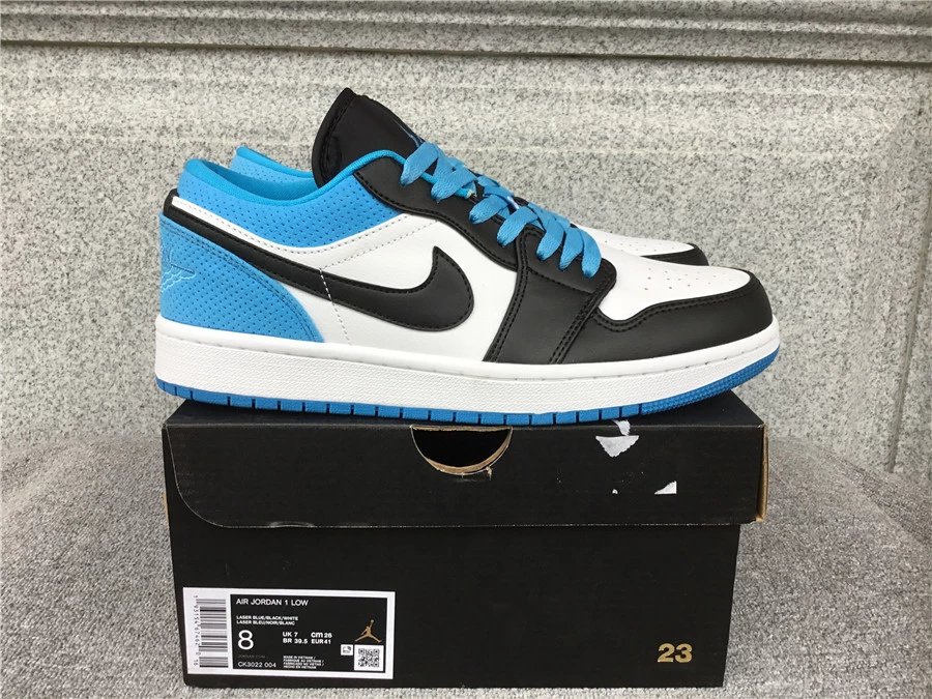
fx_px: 835
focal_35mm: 31
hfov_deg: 58.4
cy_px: 350
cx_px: 466
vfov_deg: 45.4
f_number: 2.4
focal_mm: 3.3
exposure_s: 1/50
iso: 25
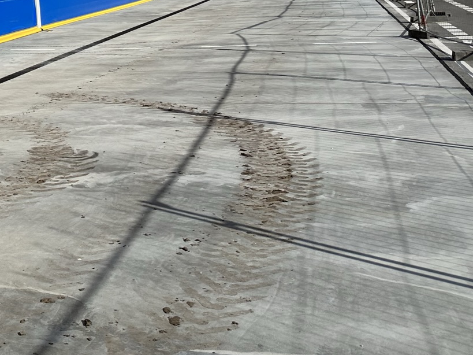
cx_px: -69
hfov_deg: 28.7
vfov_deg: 22.3
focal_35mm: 60
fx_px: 820
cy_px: -86
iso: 80
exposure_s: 1/8929
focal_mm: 6.86
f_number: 1.78
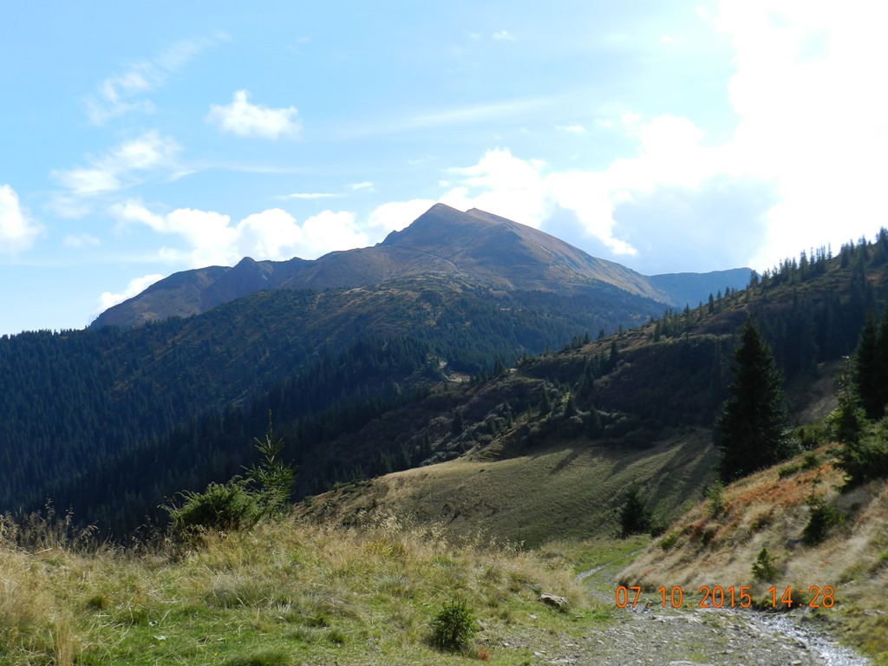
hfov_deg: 49.0
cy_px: 333
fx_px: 975
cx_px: 444
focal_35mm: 38
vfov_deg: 37.7
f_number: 4
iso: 160
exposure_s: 1/1250
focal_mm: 6.7
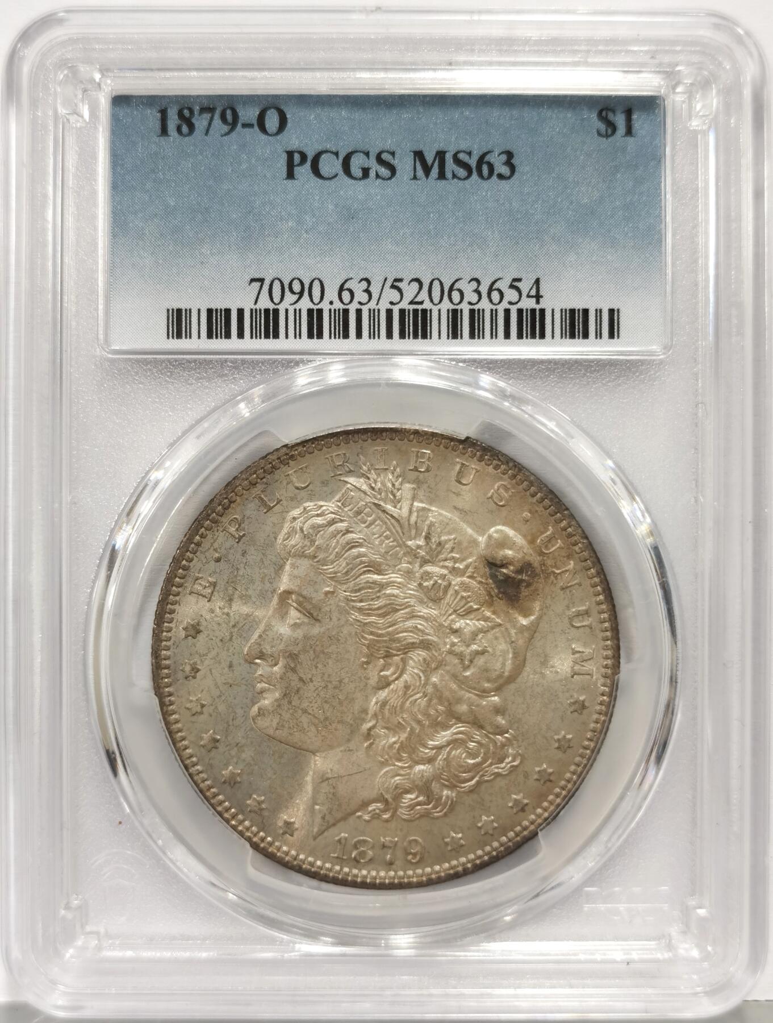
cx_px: 386
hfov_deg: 27.2
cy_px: 512
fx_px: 1600
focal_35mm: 54
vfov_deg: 35.4
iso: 125
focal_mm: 5.56
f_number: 16
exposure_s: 1/100
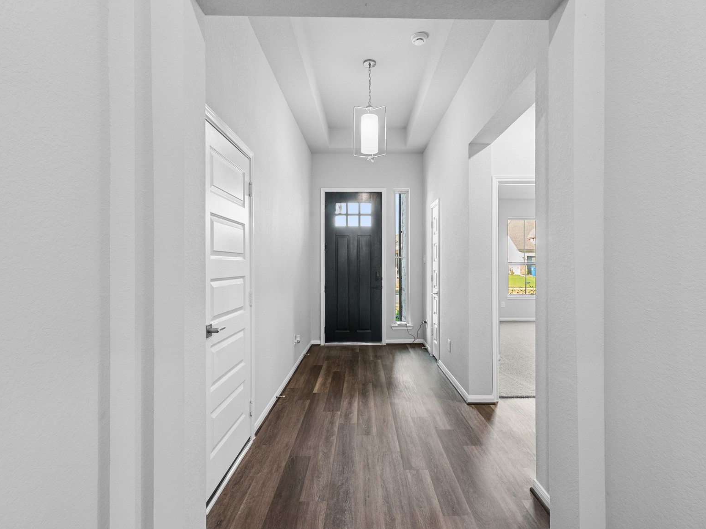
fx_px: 367
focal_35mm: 18
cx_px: 371
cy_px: 260
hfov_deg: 87.7
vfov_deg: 71.6
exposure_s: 1/2
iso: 100
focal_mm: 16
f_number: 9
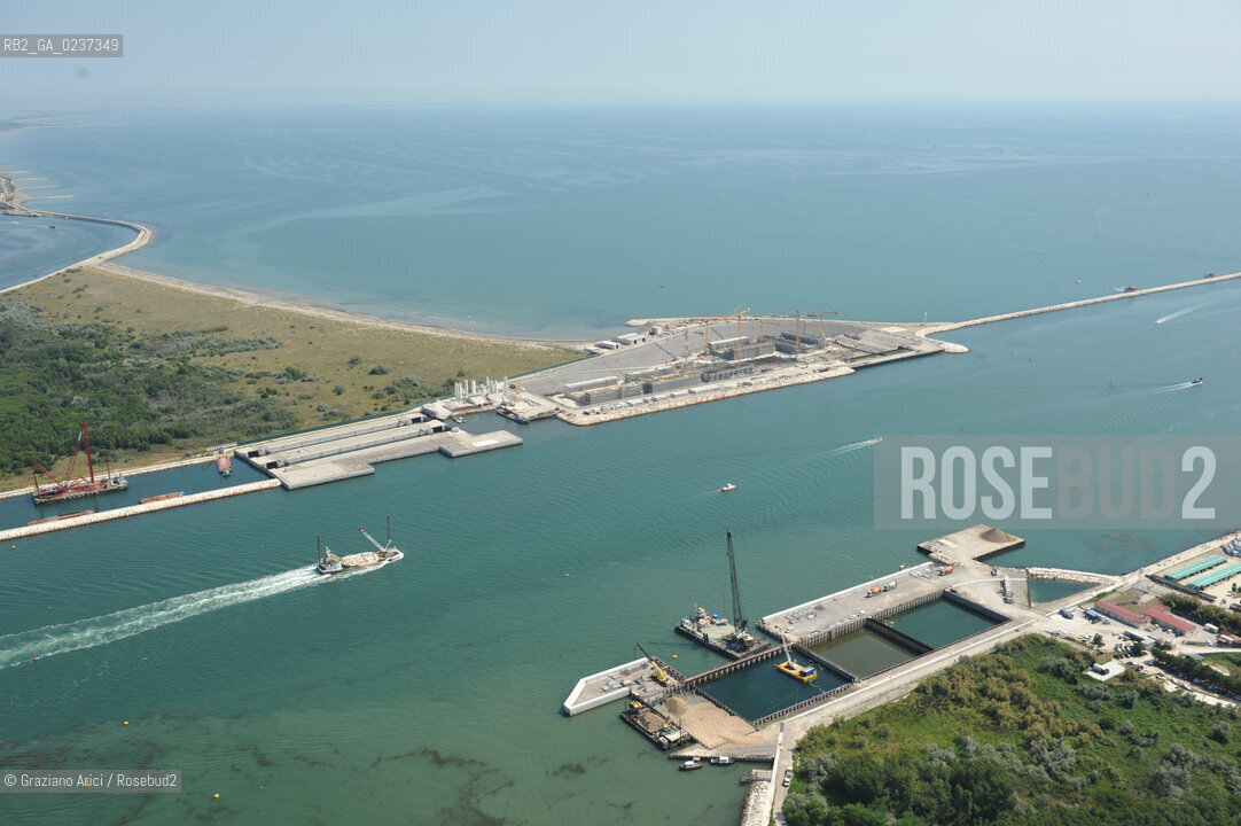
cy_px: 413
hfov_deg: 58.7
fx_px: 1102
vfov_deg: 41.1
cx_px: 620
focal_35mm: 32
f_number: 6.3
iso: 400
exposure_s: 1/1250
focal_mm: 32
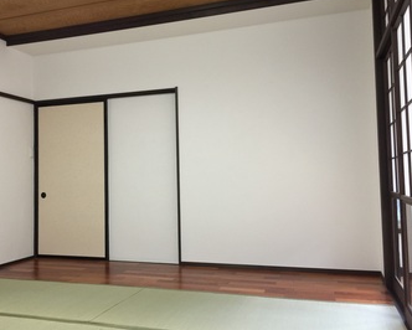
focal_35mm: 34
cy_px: 159
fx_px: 415
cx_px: 178
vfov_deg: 43.4
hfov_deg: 52.7
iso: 64
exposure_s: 1/15
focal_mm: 4.15
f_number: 2.2
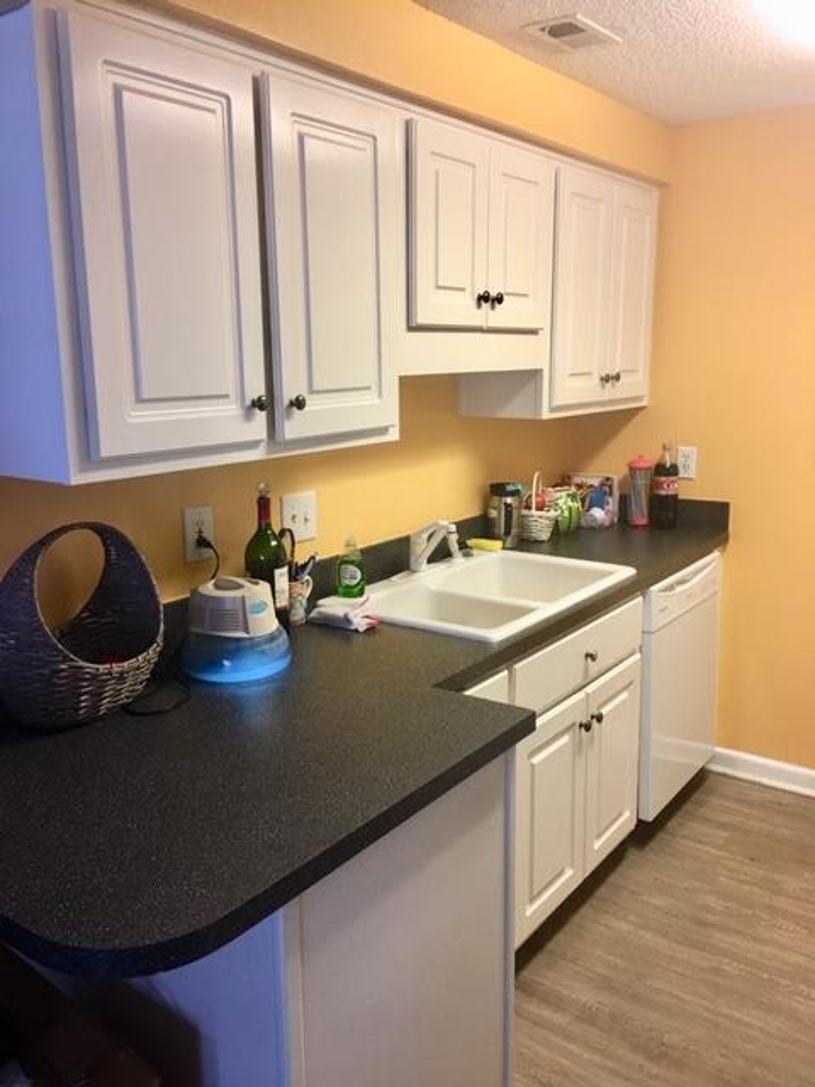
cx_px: 408
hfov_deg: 48.2
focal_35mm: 29
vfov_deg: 61.7
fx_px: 910
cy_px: 544
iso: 40
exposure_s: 1/15
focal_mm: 4.15
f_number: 2.2
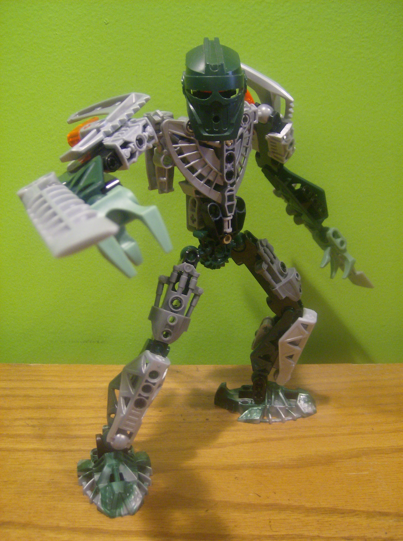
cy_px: 270
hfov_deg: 39.5
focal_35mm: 36
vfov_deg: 51.5
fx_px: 561
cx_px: 202
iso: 200
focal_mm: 6
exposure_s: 1/10.1
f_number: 2.8
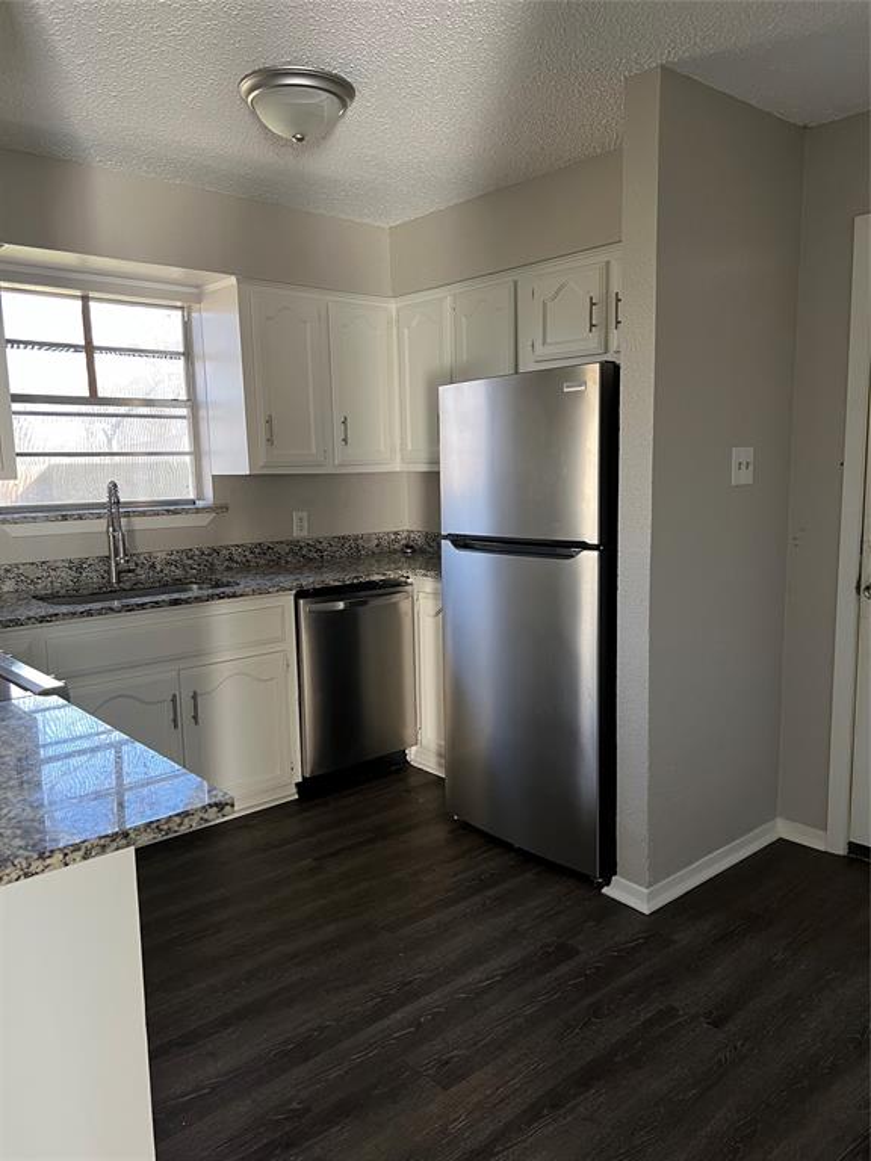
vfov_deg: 67.3
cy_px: 580
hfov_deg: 53.1
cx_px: 436
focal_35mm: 26
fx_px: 872
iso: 250
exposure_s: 1/60
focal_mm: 5.7
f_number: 1.5
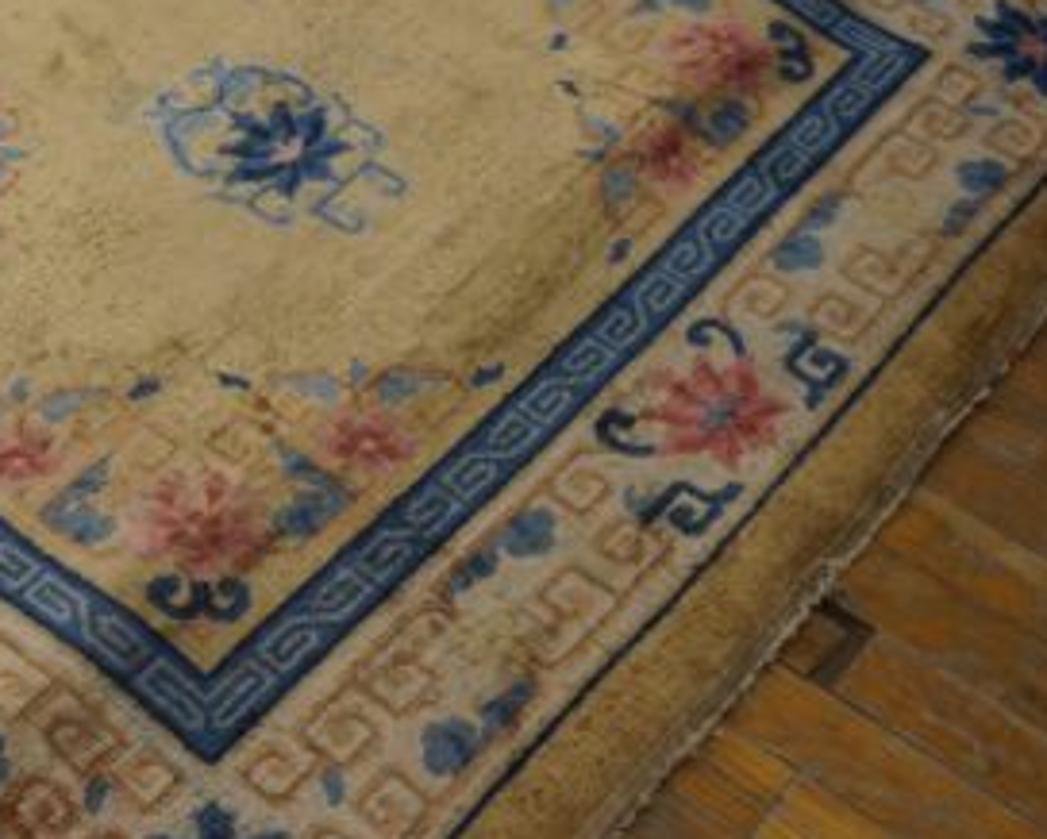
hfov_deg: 29.0
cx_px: 65
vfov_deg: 24.2
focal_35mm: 62
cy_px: 144
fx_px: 1923
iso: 400
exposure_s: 1/60
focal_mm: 20
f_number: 4
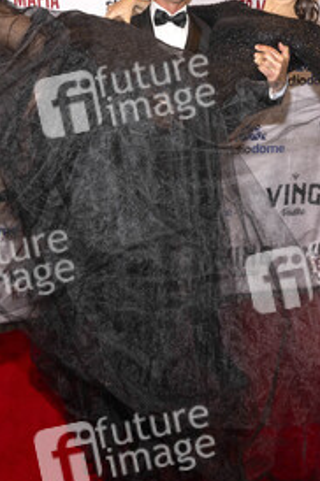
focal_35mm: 35
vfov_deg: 54.0
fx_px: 468
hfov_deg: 37.7
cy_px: 184
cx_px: 176
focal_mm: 24
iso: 800
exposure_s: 1/200
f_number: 5.6
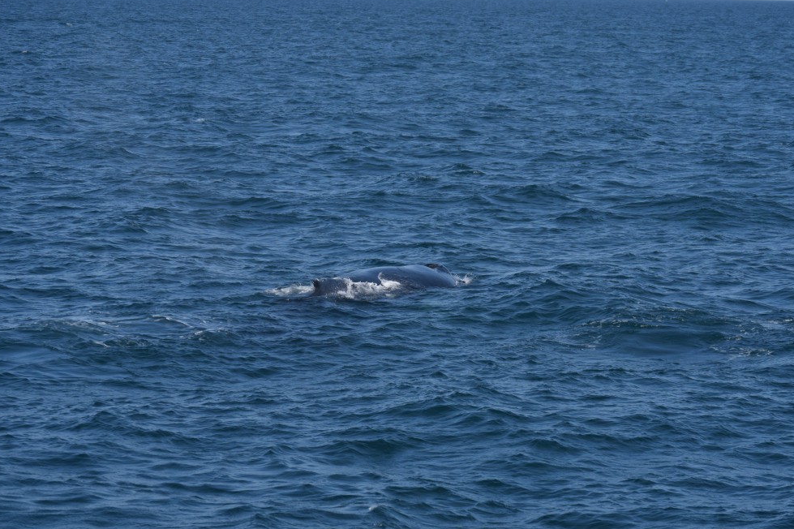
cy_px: 267
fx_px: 3285
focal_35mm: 149
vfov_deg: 9.2
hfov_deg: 13.8
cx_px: 418
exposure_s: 1/1600
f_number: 5.6
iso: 200
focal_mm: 90
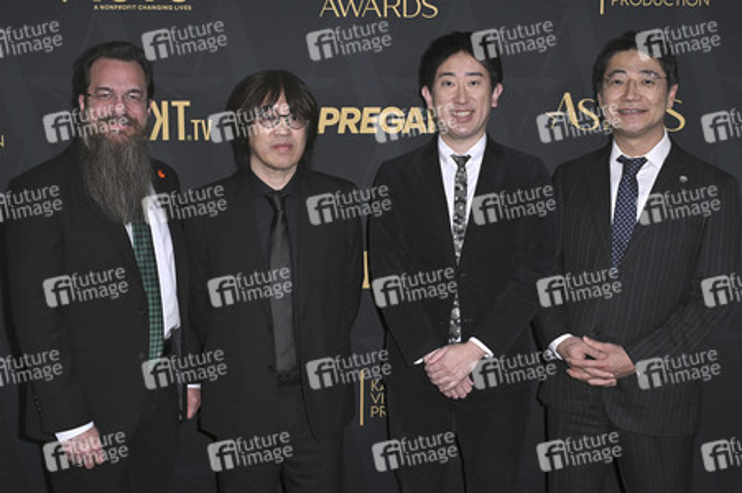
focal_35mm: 35
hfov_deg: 54.5
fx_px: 721
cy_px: 246
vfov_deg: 37.8
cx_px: 371
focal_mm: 35
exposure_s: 1/320
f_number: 5.6
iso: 2000
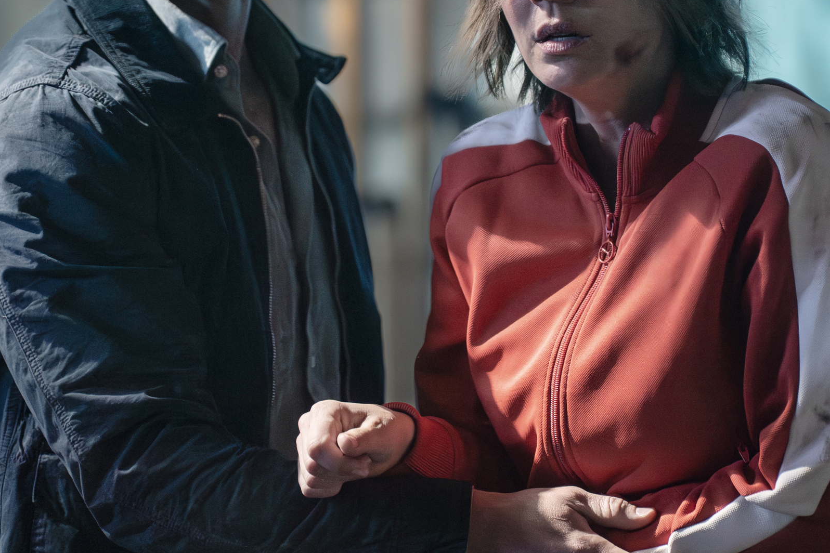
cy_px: 151
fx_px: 6501
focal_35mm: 282
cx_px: 421
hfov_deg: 7.3
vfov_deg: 4.9
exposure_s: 1/80
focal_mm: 150
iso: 1250
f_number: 2.8
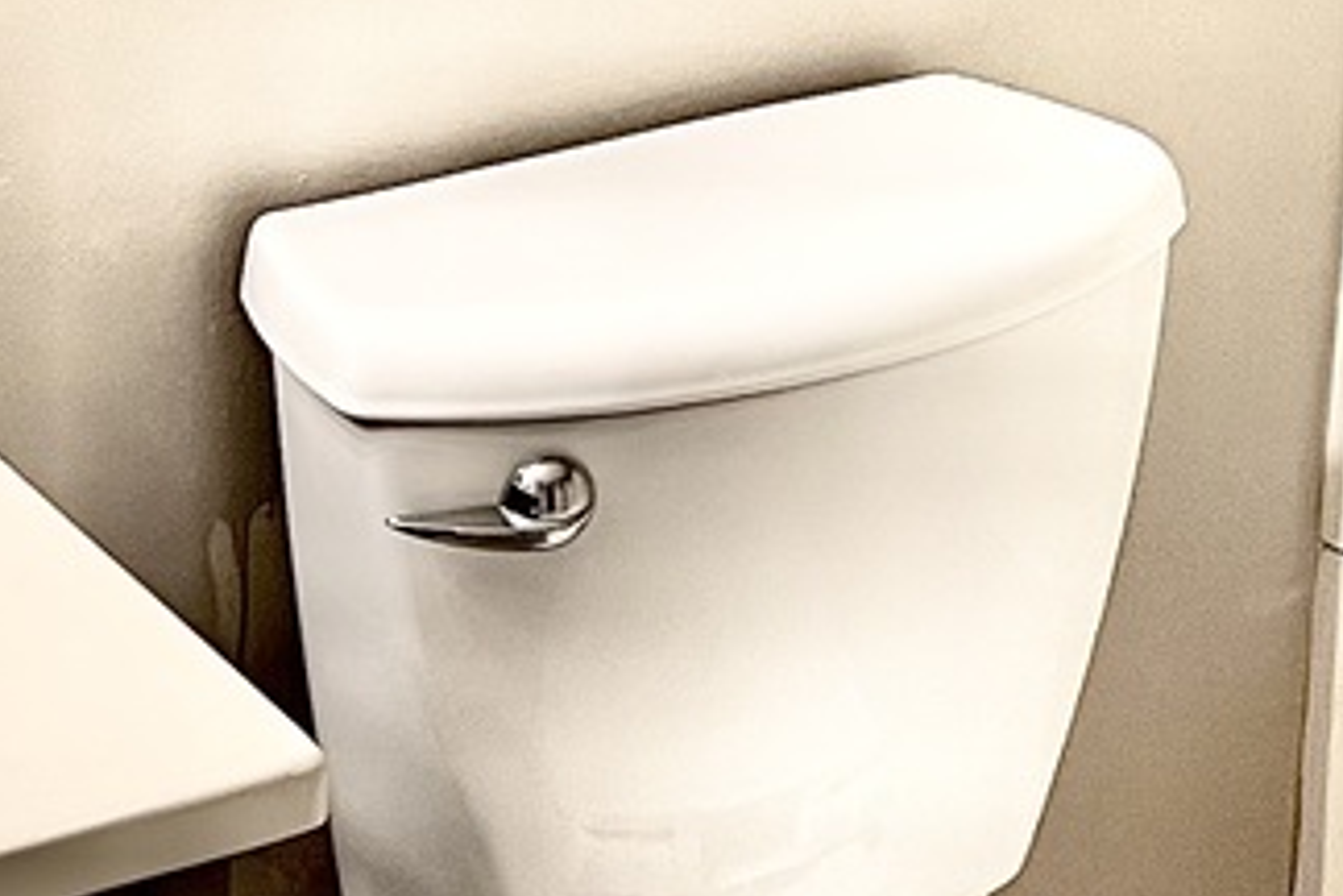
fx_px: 4476
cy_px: -444
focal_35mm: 120
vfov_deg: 11.0
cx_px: 1152
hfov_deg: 16.9
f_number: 1.5
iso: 80
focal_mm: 5.7
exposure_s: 1/60
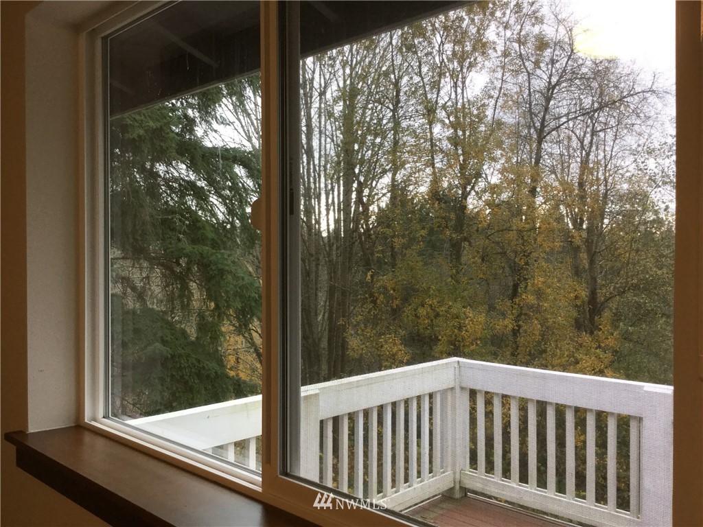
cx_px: 352
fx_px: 630
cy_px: 264
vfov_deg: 45.4
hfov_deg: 58.4
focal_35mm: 31
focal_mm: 3.3
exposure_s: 1/40
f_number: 2.4
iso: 25
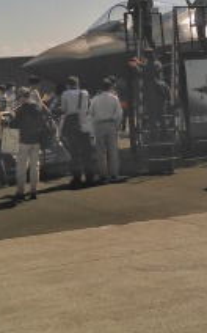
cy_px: 49
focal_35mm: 96
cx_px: 111
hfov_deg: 13.6
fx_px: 869
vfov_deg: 21.3
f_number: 2.4
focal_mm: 4
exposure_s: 1/2710
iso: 100
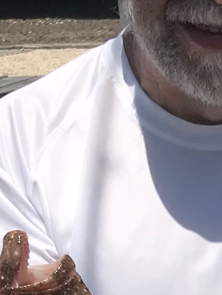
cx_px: 311
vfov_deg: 10.4
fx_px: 1504
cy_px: 567
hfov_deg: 8.3
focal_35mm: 176
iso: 20
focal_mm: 3.99
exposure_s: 1/5988
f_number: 1.8
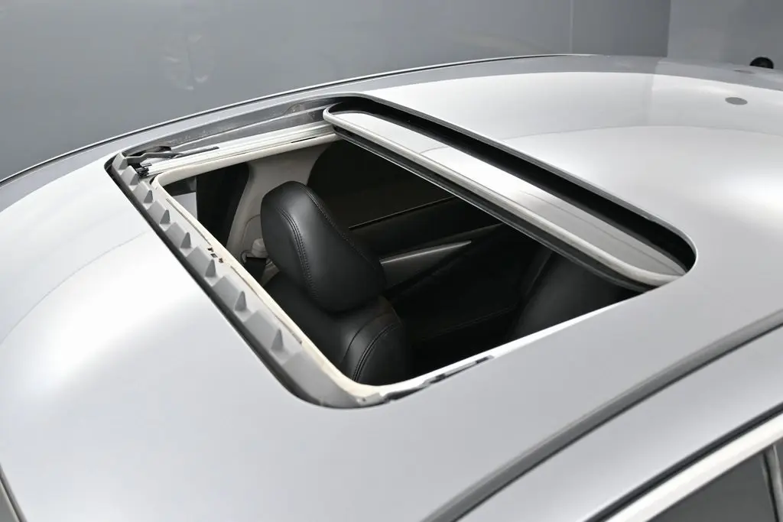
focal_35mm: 38
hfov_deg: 51.3
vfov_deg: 35.5
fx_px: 816
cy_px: 261
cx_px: 392
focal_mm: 25
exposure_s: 1/125
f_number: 4.2
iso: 450
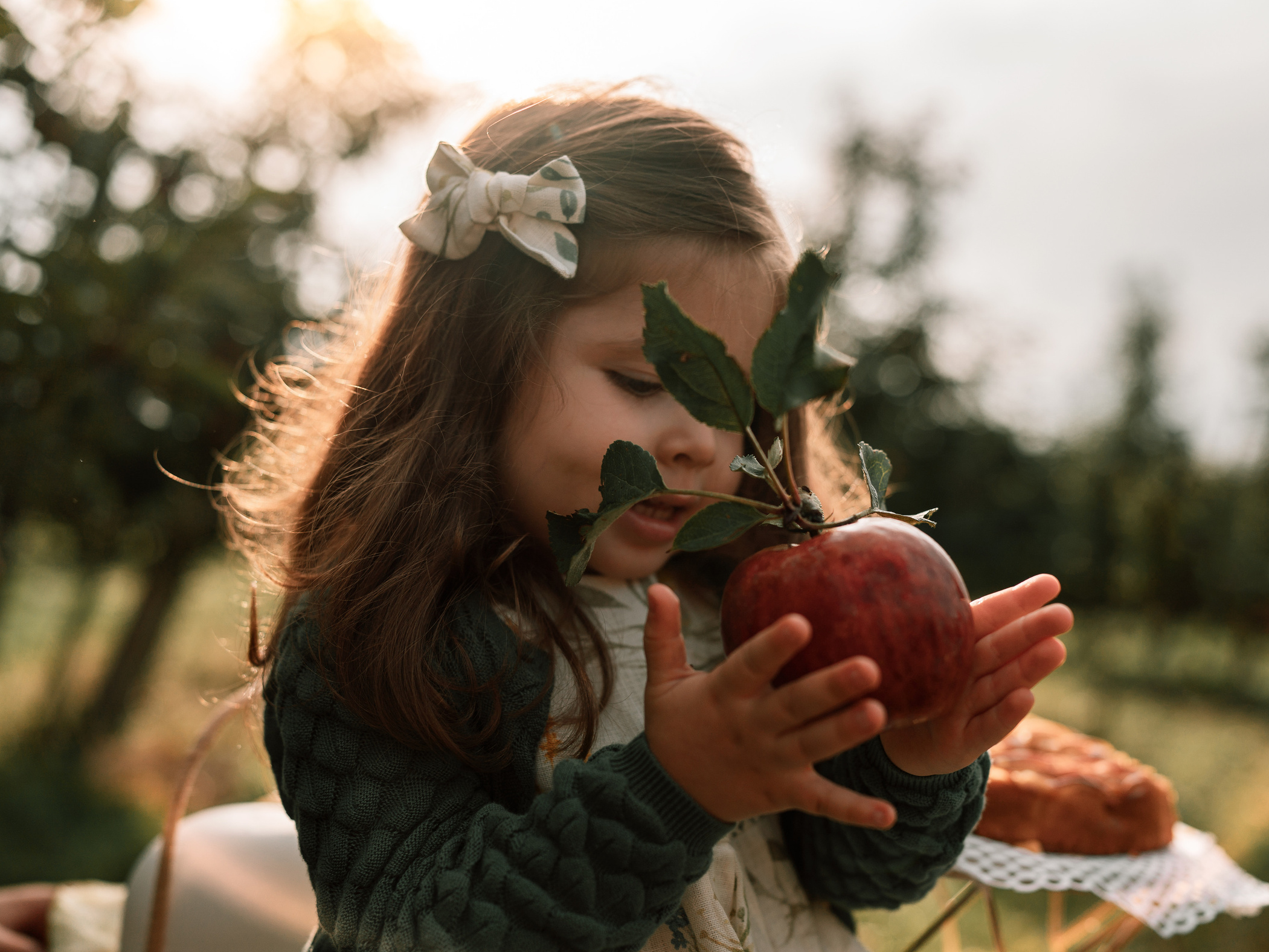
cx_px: 739
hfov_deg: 45.6
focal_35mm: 41
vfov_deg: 35.1
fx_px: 1503
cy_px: 504
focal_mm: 35
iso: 100
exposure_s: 1/2500
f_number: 2
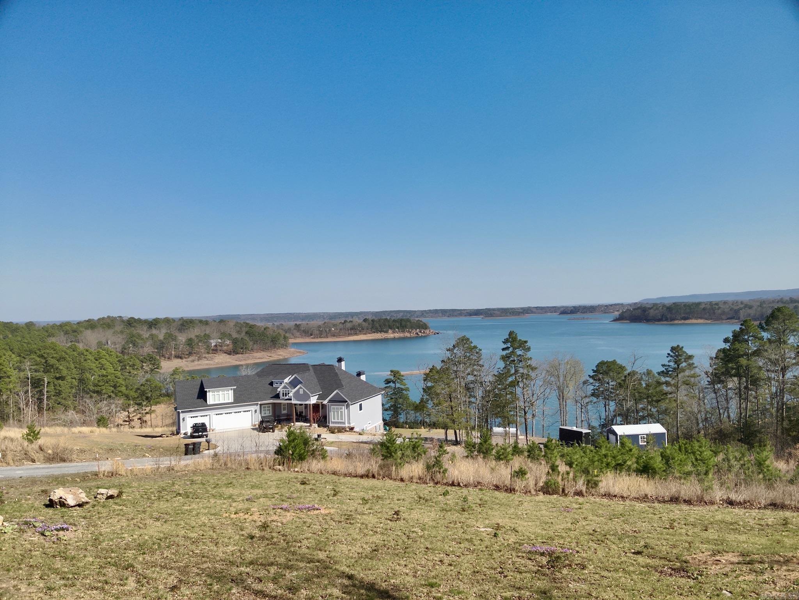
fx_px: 554
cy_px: 300
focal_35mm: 24
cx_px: 400
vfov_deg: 56.8
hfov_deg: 71.6
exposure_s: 1/1000
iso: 100
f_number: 2.8
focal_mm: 4.4
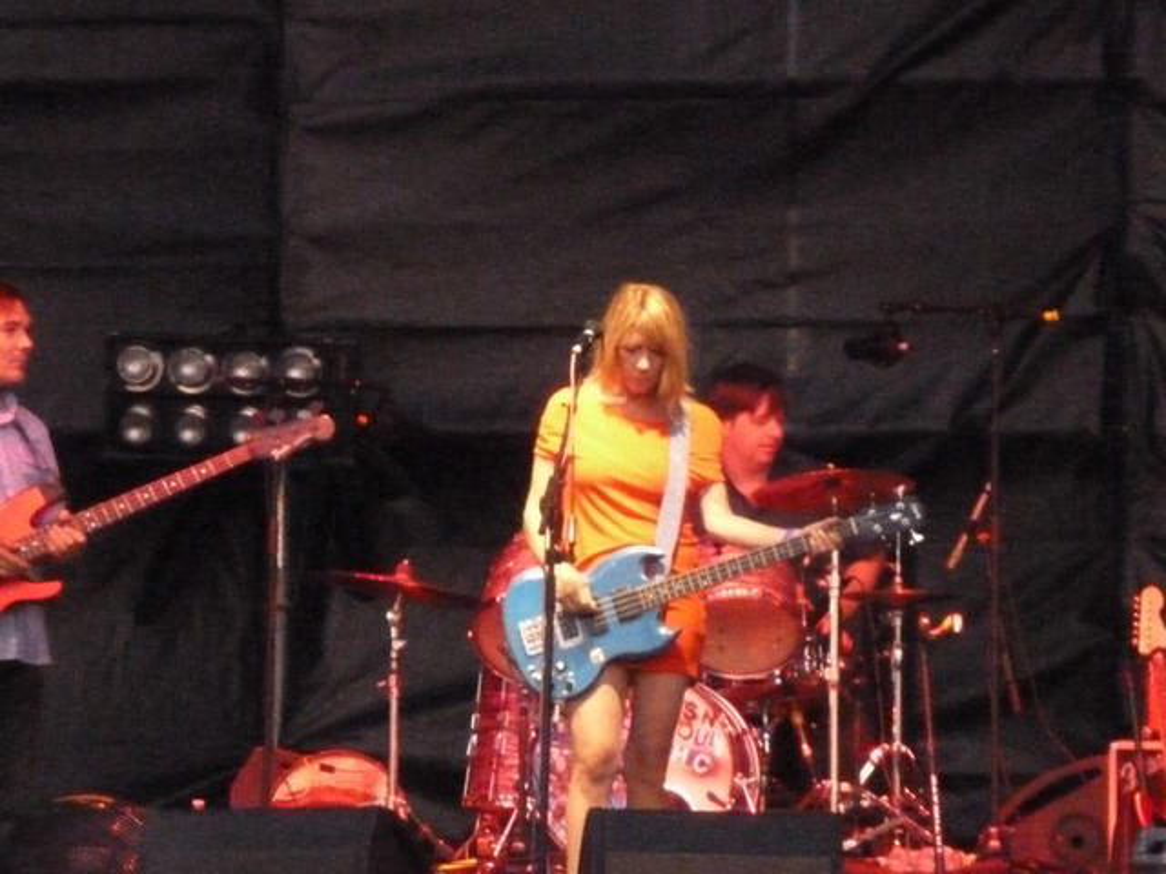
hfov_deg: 3.0
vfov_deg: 2.3
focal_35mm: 656
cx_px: 583
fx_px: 22097
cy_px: 437
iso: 1600
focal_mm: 68.8
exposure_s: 1/15
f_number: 5.9
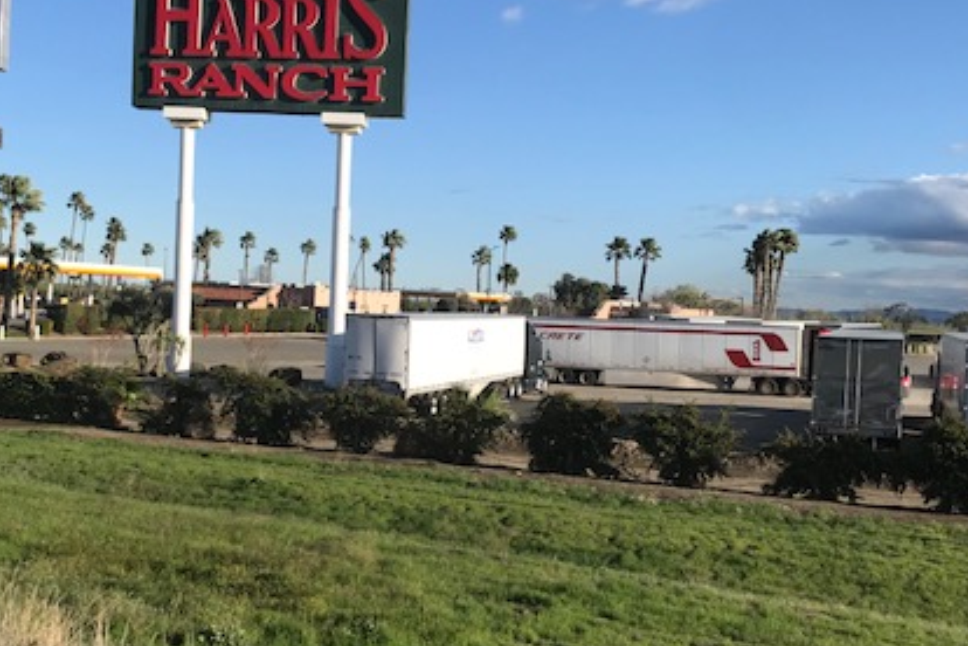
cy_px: 372
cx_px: 395
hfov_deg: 43.4
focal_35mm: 45
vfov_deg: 29.8
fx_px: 1210
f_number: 1.8
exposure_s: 1/2283
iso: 20
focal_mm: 3.99
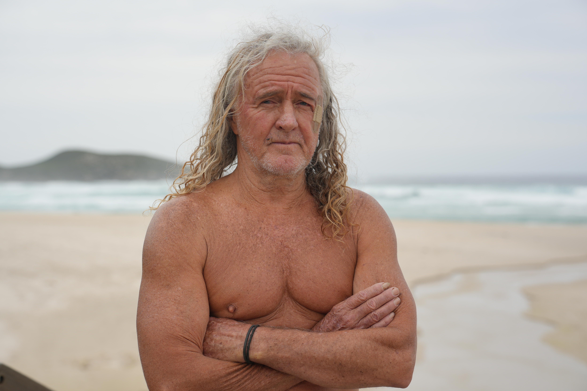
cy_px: 196
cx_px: 294
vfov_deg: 20.3
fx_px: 1092
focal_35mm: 67
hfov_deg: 30.1
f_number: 4.5
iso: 100
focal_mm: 67
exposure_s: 1/320
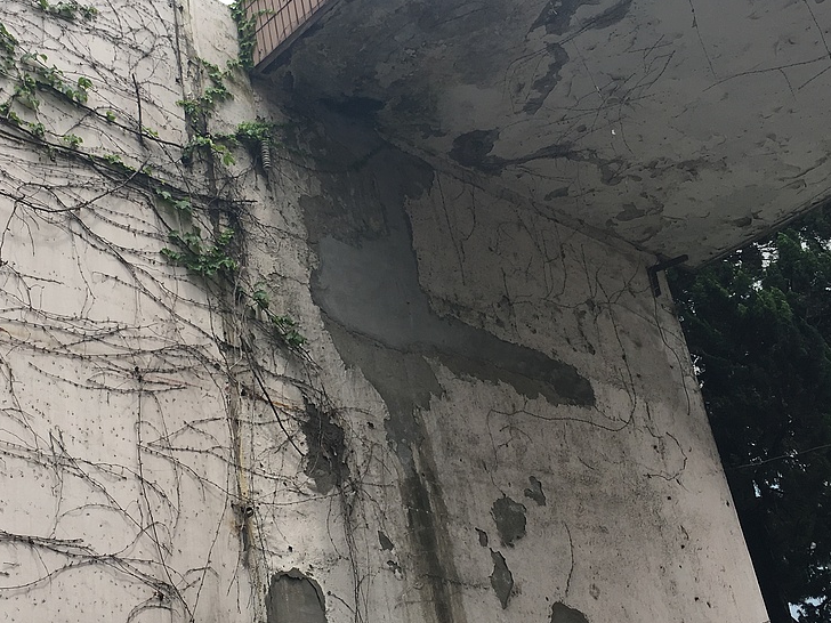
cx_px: 307
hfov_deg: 37.2
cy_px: 324
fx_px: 1224
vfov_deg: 28.6
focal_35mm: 51
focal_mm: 4.15
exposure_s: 1/916
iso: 25
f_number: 2.2
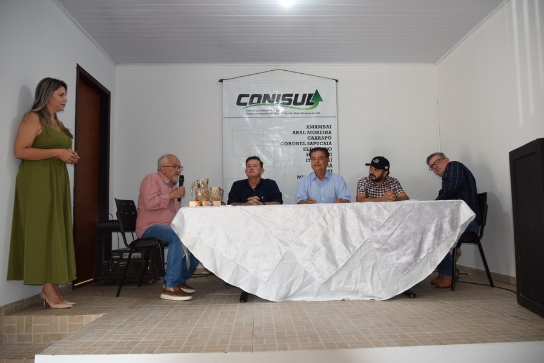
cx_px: 272
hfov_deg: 67.3
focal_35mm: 27
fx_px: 408
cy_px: 182
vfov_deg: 48.0
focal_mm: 18
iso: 800
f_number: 4.5
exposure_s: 1/80
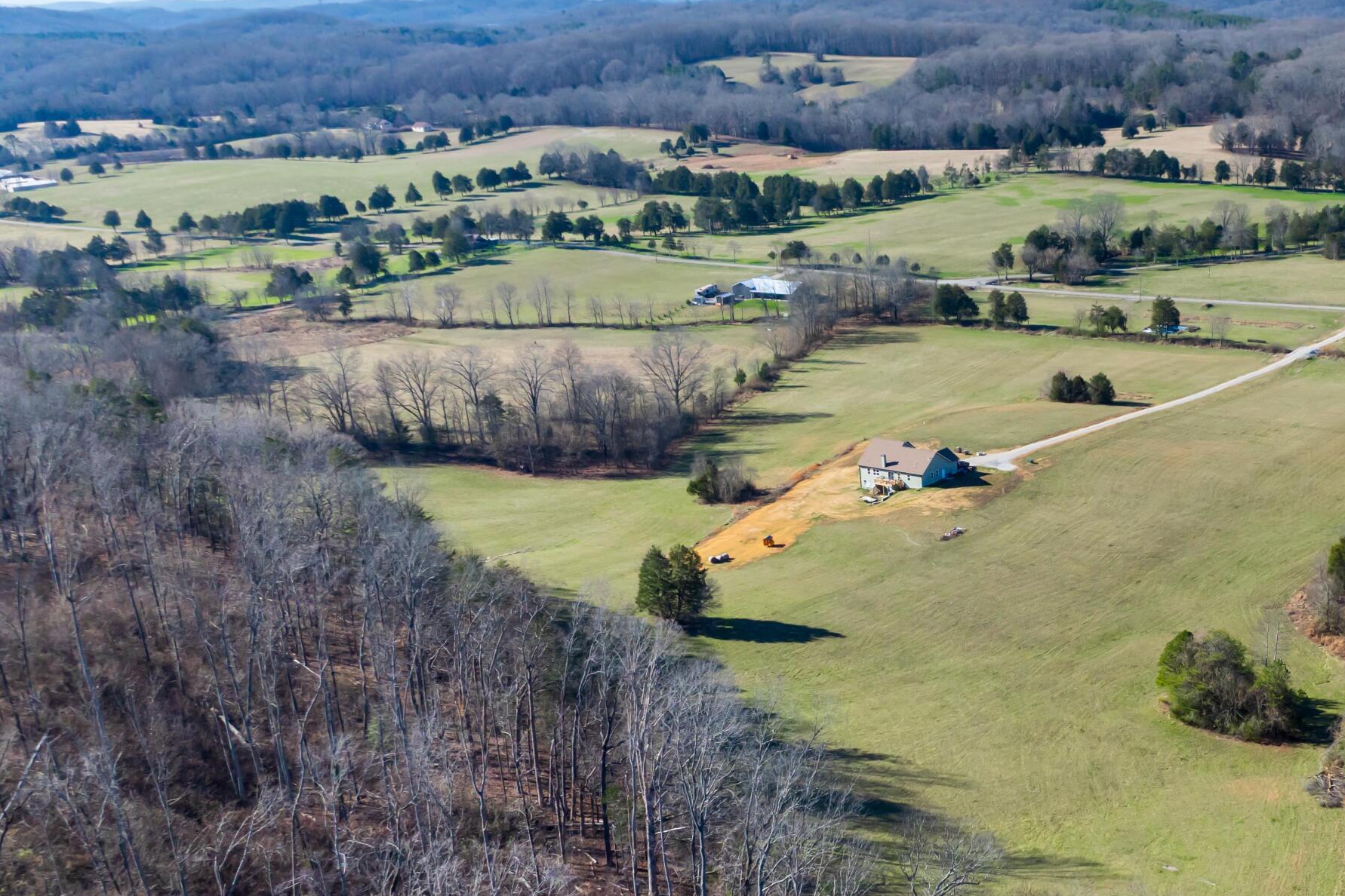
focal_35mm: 42
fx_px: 1569
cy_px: 658
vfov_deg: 31.4
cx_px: 1131
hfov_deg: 43.5
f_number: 2.8
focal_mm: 12.29
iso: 170
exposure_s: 1/240
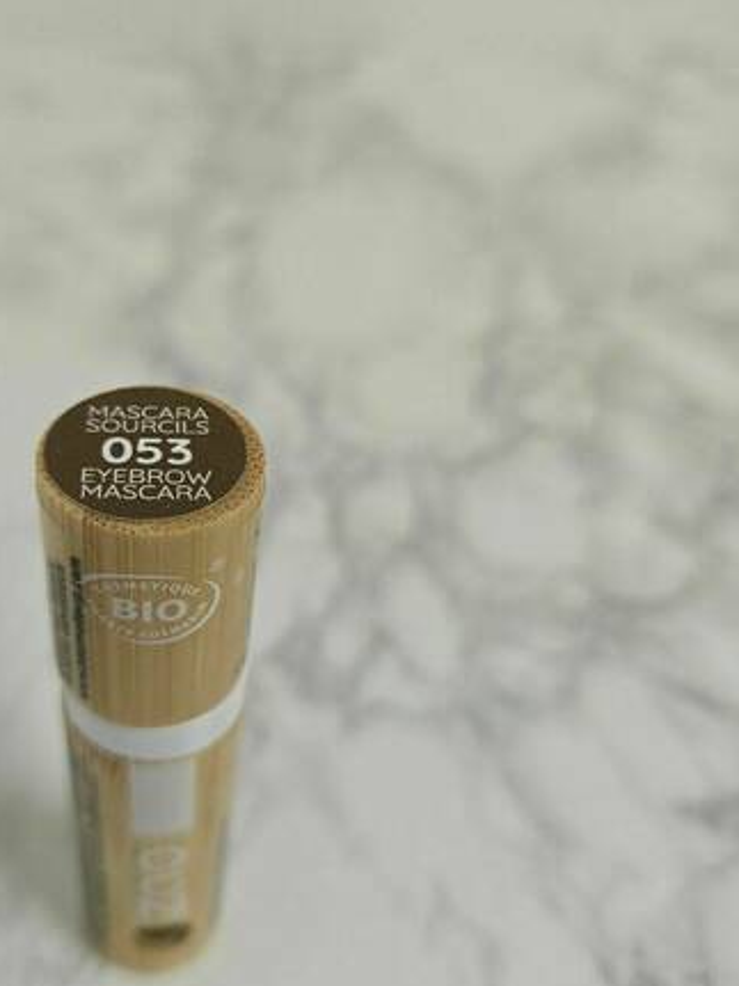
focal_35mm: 32
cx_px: 247
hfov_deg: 43.5
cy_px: 499
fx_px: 911
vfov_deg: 56.8
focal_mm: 5.4
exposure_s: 1/100
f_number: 1.8
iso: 50
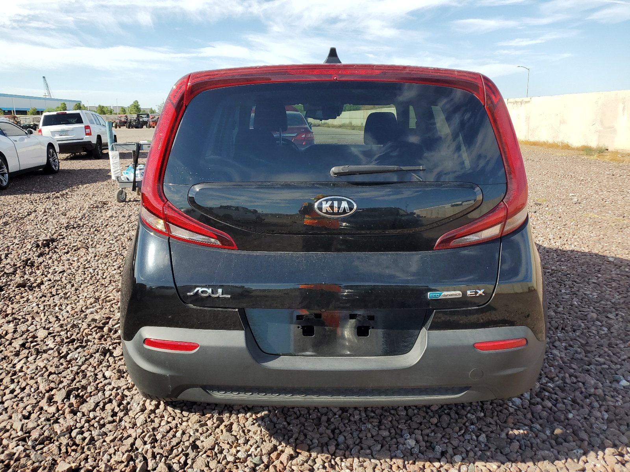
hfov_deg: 67.3
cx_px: 315
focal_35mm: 26
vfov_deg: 53.1
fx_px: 473
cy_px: 236
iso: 50
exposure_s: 1/1667
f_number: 1.5
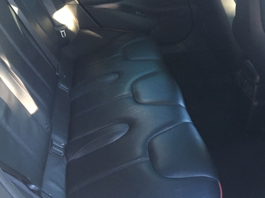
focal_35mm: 46
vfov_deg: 31.2
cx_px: 183
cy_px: 61
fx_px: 352
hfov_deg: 40.6
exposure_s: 1/25
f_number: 2.2
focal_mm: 4.15
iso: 200
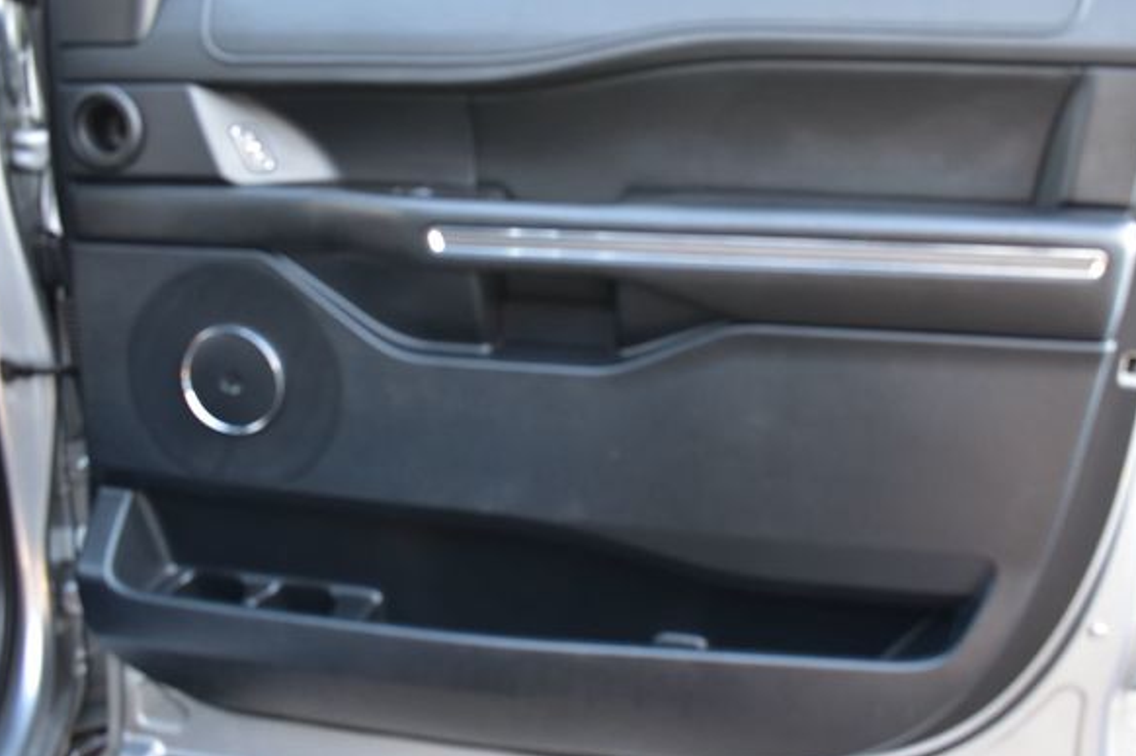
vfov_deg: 39.9
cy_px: 352
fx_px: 1040
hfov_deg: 57.2
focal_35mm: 33
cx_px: 599
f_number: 6.3
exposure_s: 1/15
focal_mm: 20
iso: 450
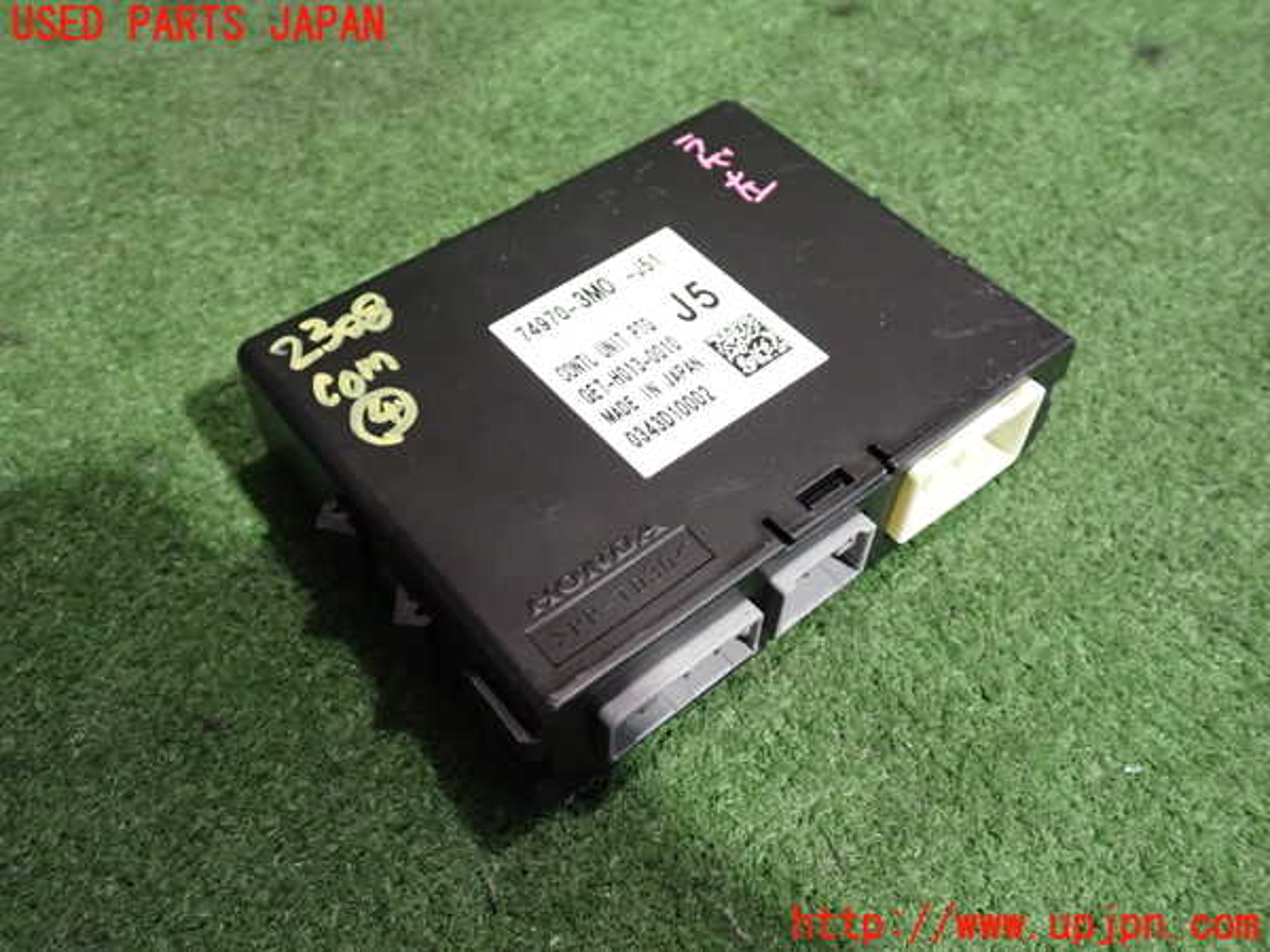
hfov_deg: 56.8
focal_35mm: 32
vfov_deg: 44.2
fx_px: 1174
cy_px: 476
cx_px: 635
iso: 1000
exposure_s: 1/40
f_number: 2.4
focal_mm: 5.79
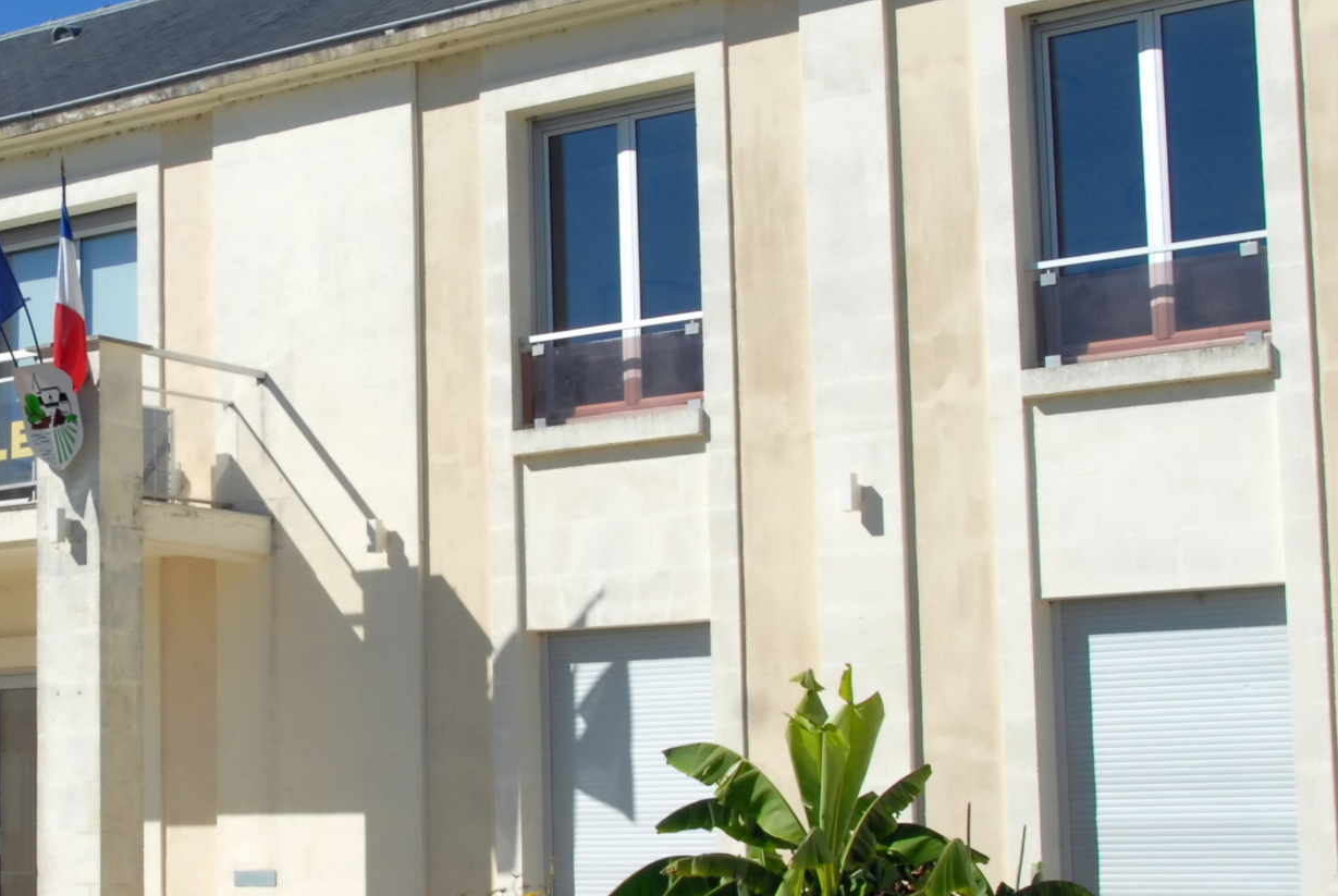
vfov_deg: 18.2
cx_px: 275
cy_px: 453
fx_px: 2791
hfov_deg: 26.5
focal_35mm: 75
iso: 250
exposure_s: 1/640
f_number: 10
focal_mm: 24
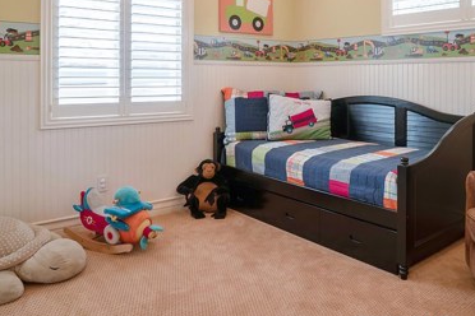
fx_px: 409
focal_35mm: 31
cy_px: 74
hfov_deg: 60.0
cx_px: 276
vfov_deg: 40.9
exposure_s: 1/13
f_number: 8
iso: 125
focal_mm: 18
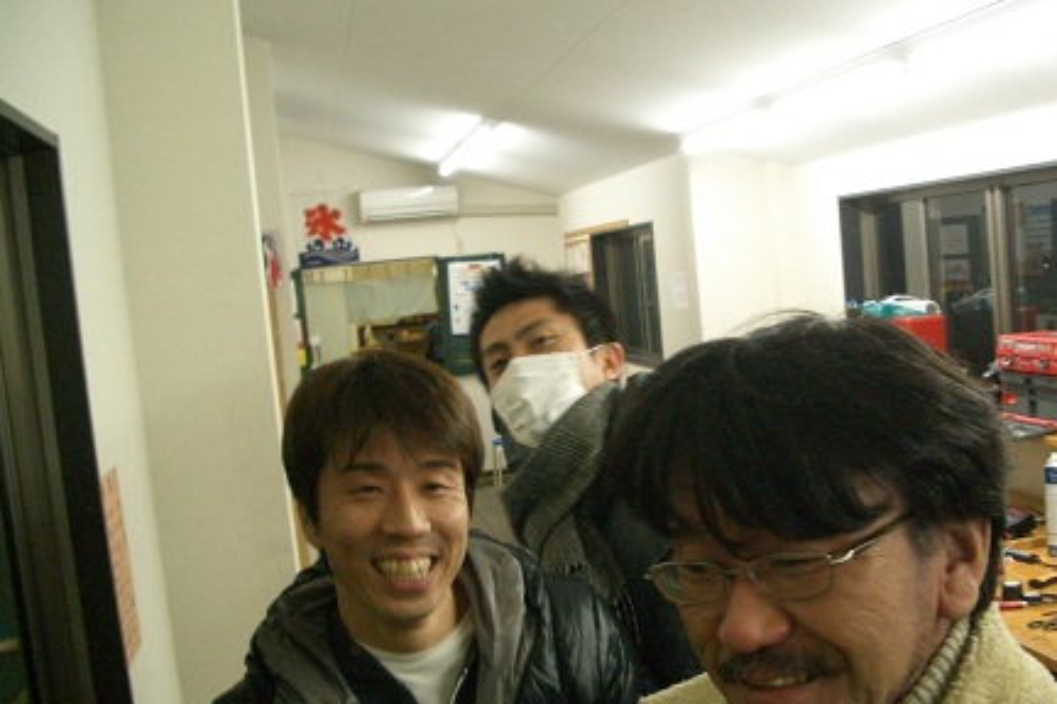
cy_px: 405
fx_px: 1204
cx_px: 579
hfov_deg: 47.3
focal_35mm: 41
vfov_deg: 32.6
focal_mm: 5.8
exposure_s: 1/30
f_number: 2.6
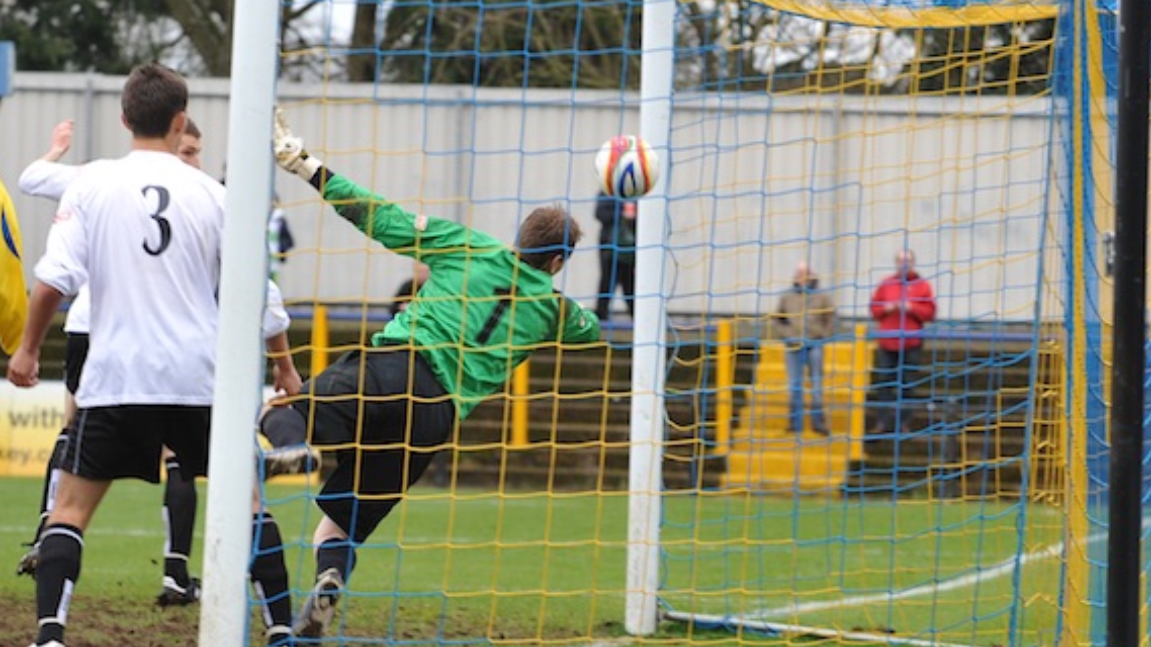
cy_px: 369
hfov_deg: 10.4
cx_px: 577
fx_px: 6317
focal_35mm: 207
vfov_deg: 5.9
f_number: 5
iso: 640
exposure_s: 1/200
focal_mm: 125
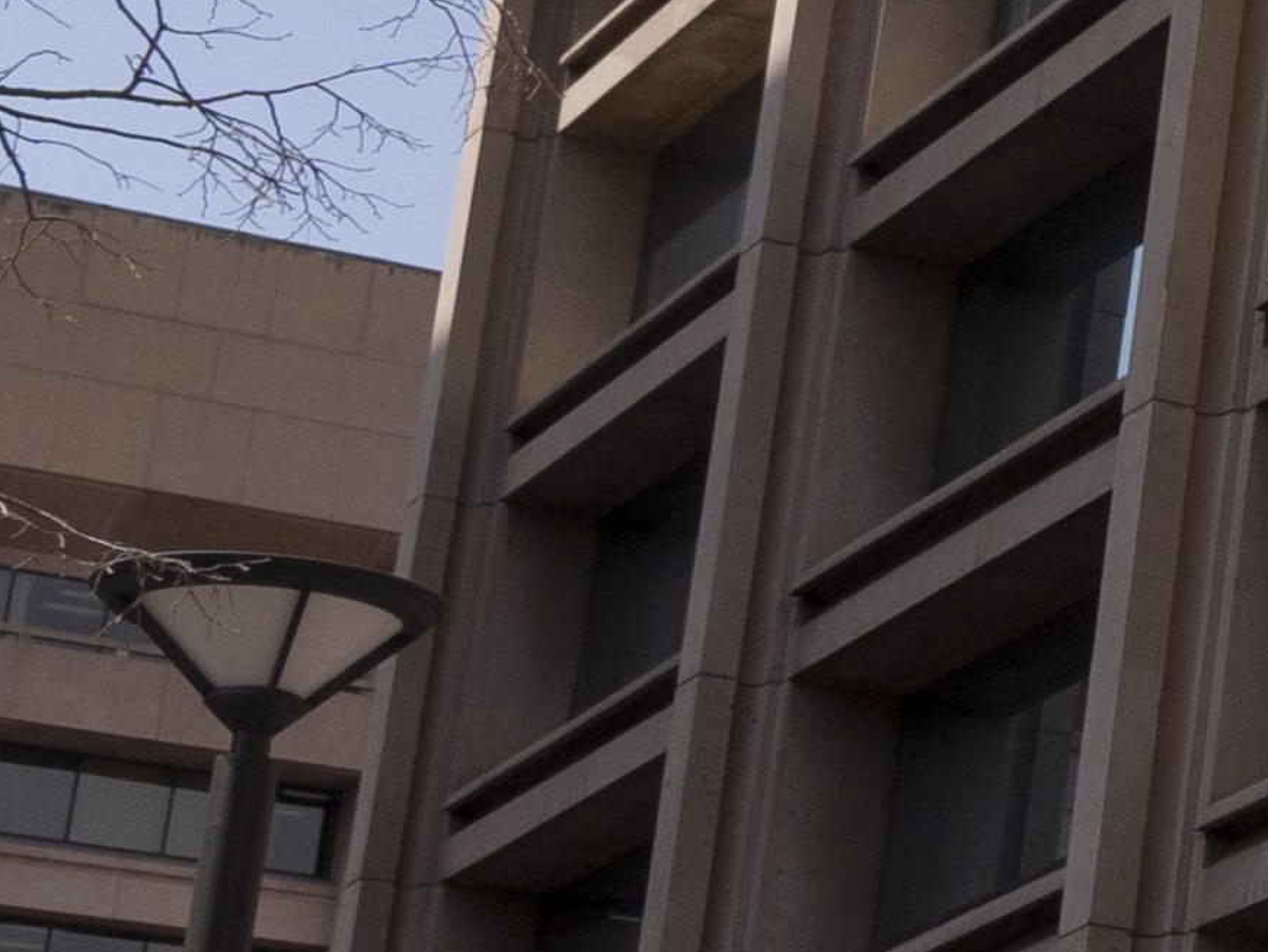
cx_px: 3524
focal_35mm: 158
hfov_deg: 10.0
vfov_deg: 9.4
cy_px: 352
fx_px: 5790
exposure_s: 1/1000
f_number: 9
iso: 400
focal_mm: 24
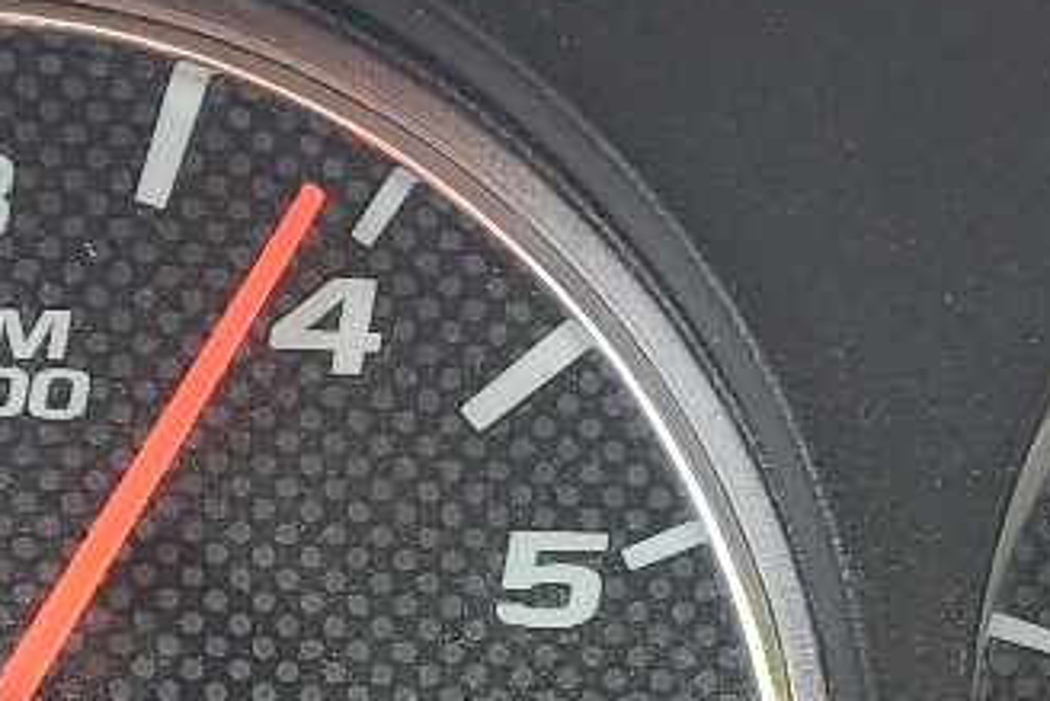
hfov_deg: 15.5
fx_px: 3852
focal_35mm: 132
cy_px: 906
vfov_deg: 10.2
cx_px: 762
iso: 50
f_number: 1.5
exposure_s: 1/60.2
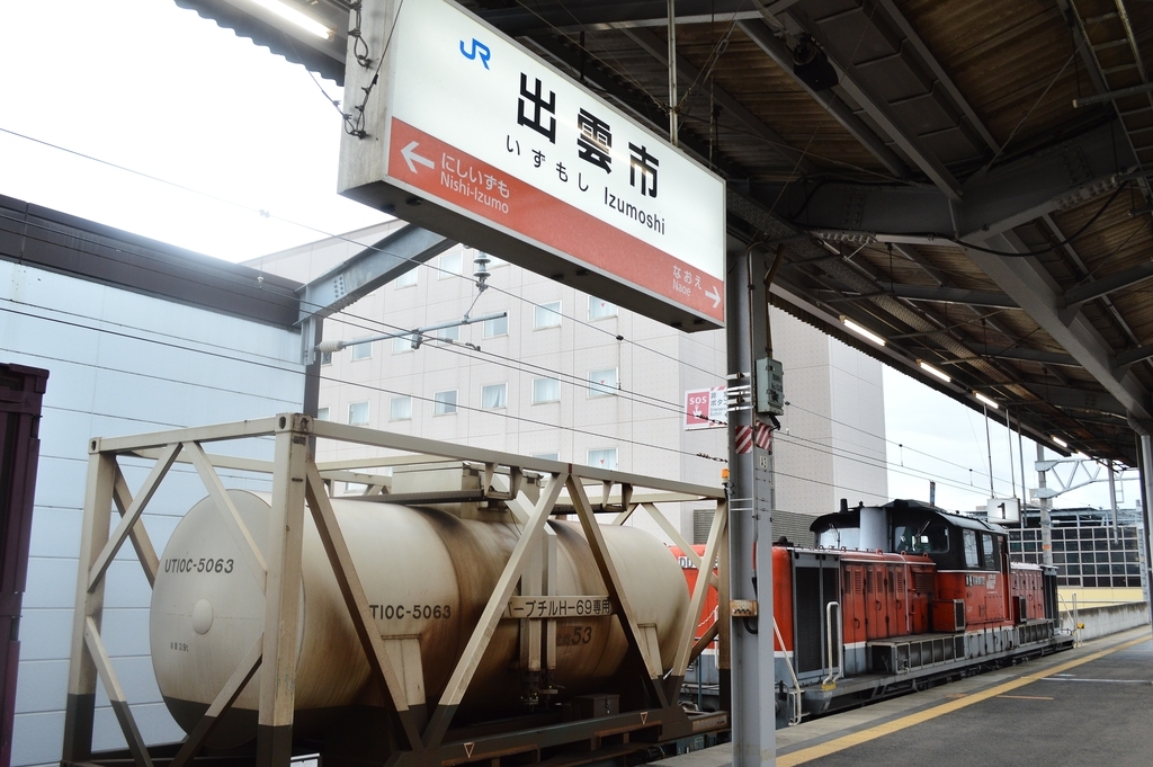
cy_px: 384
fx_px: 960
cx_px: 576
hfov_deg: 62.0
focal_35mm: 30
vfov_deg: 43.5
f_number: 5.6
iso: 400
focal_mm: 20
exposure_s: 1/100
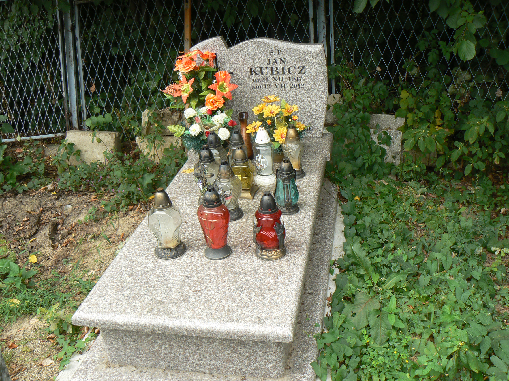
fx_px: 529
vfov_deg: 39.7
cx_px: 254
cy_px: 190
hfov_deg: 51.4
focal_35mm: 36
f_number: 5
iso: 80
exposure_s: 1/125
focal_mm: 6
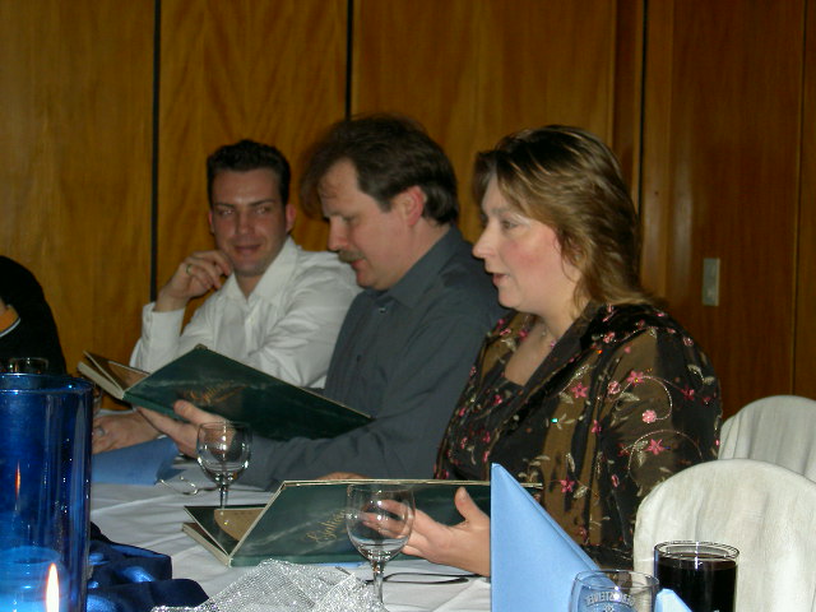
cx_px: 408
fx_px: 1627
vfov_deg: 21.3
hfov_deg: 28.2
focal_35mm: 69
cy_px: 306
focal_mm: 14.2
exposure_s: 1/73
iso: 100
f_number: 3.7
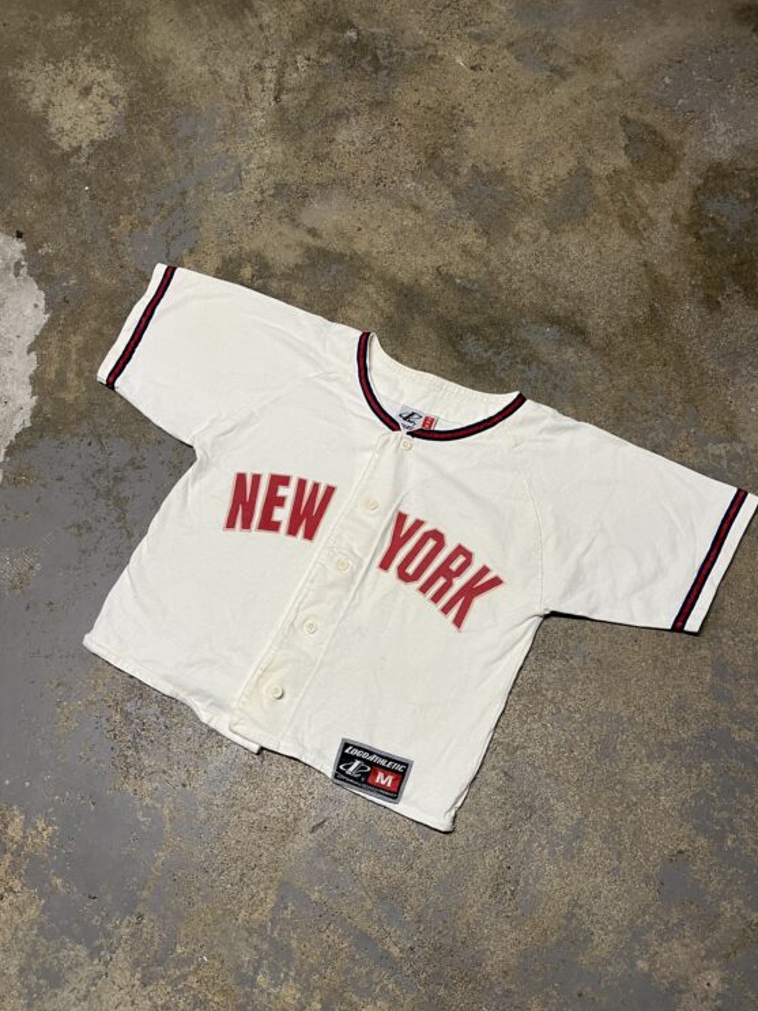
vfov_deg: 63.4
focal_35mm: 28
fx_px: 818
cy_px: 535
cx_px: 397
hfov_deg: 49.7
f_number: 1.5
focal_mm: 5.7
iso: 125
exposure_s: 1/86
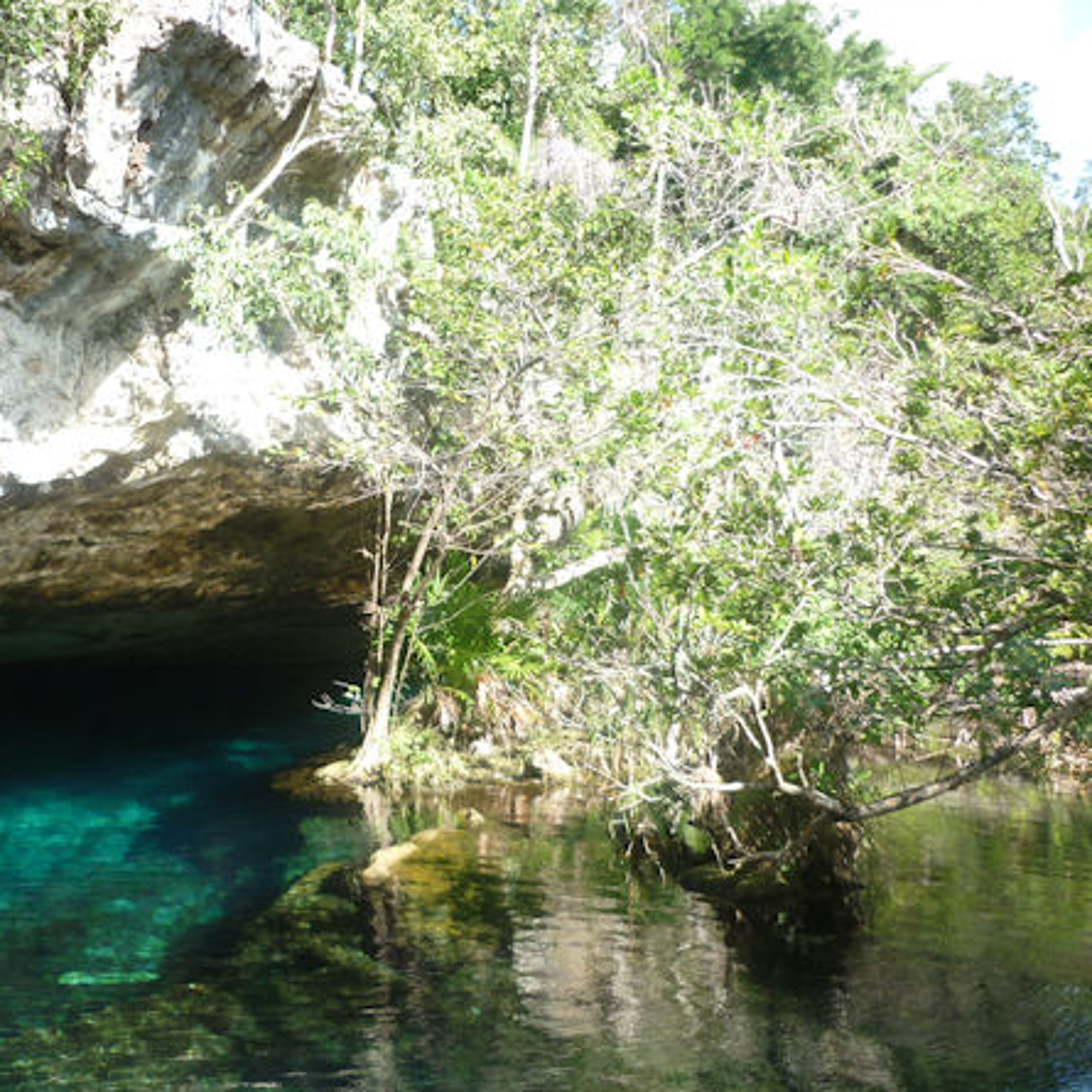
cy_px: 545
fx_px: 1428
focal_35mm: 40
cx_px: 348
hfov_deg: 41.2
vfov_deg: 41.9
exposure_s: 1/200
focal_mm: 5.5
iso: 80
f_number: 2.8
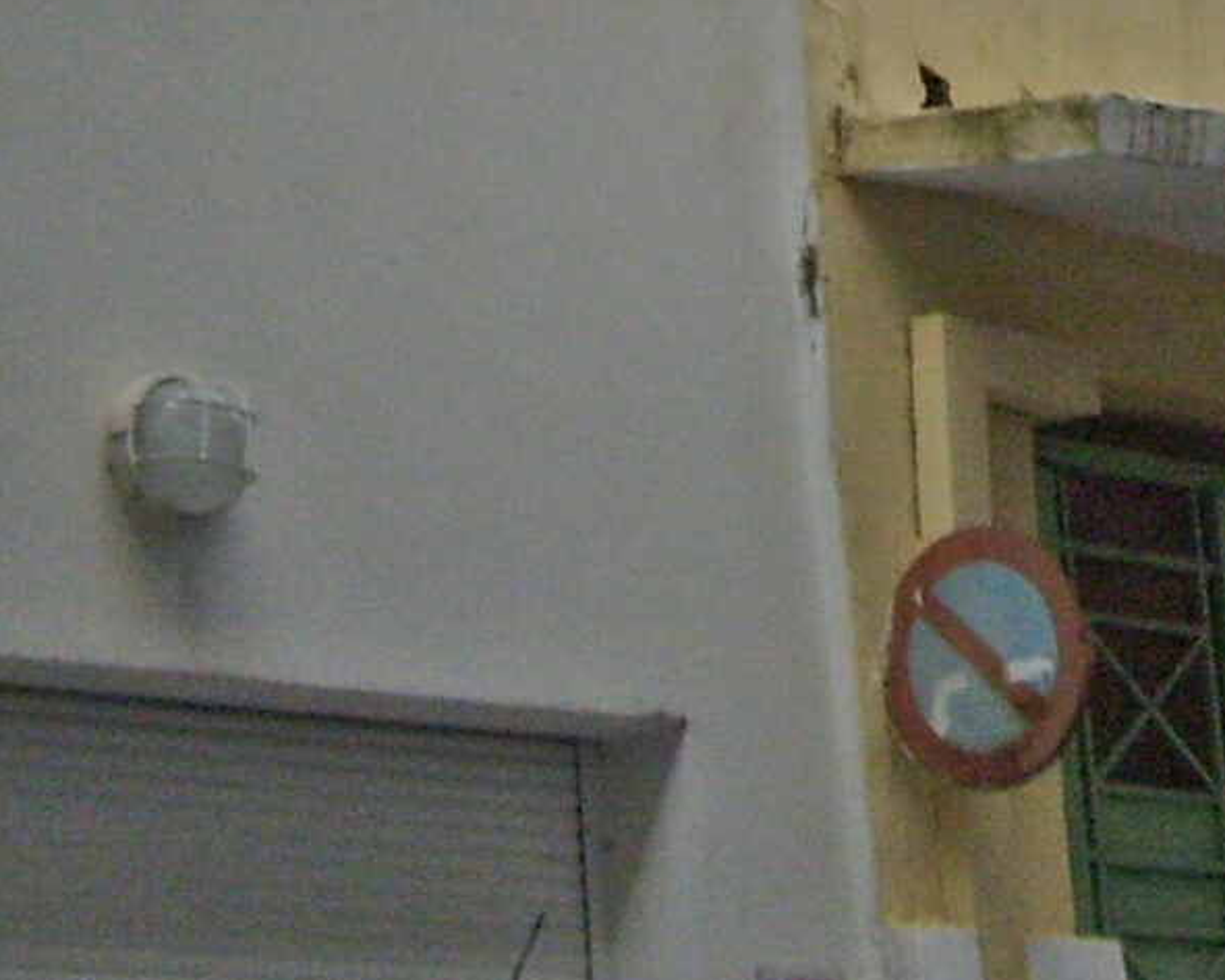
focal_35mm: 148
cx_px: 1223
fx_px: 5367
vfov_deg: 10.2
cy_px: -265
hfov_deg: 12.9
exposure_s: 1/125
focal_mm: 5.8
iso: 80
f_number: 7.1
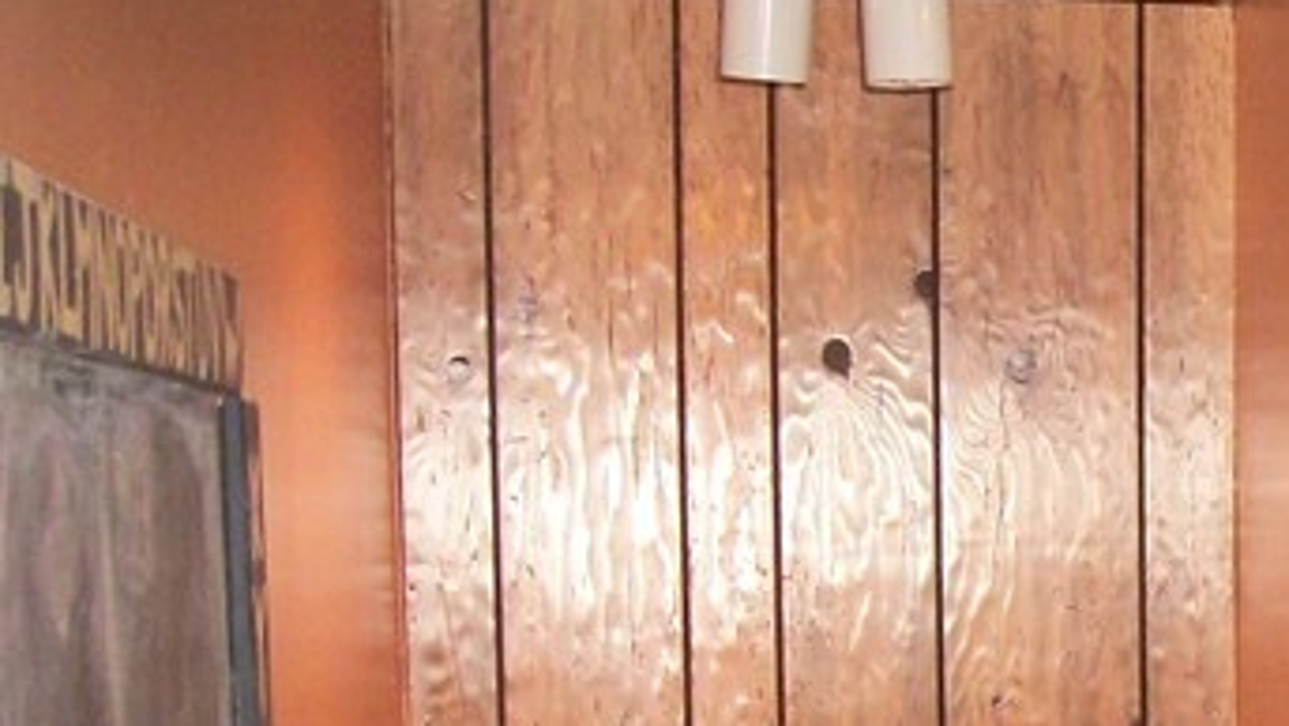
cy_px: 952
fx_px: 3555
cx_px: 1864
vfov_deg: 11.3
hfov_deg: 18.5
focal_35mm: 104
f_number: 2.9
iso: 250
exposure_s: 1/30
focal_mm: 5.7
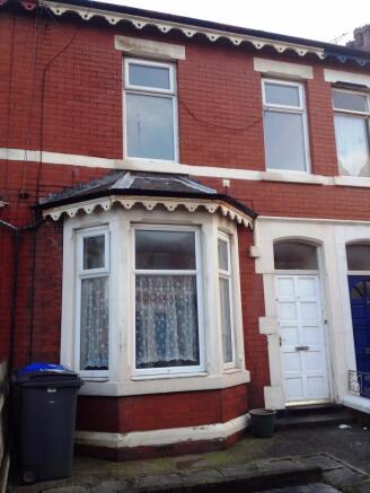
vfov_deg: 52.6
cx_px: 185
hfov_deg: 40.7
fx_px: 499
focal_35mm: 35
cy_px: 246
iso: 50
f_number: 2.4
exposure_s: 1/30
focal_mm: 4.28
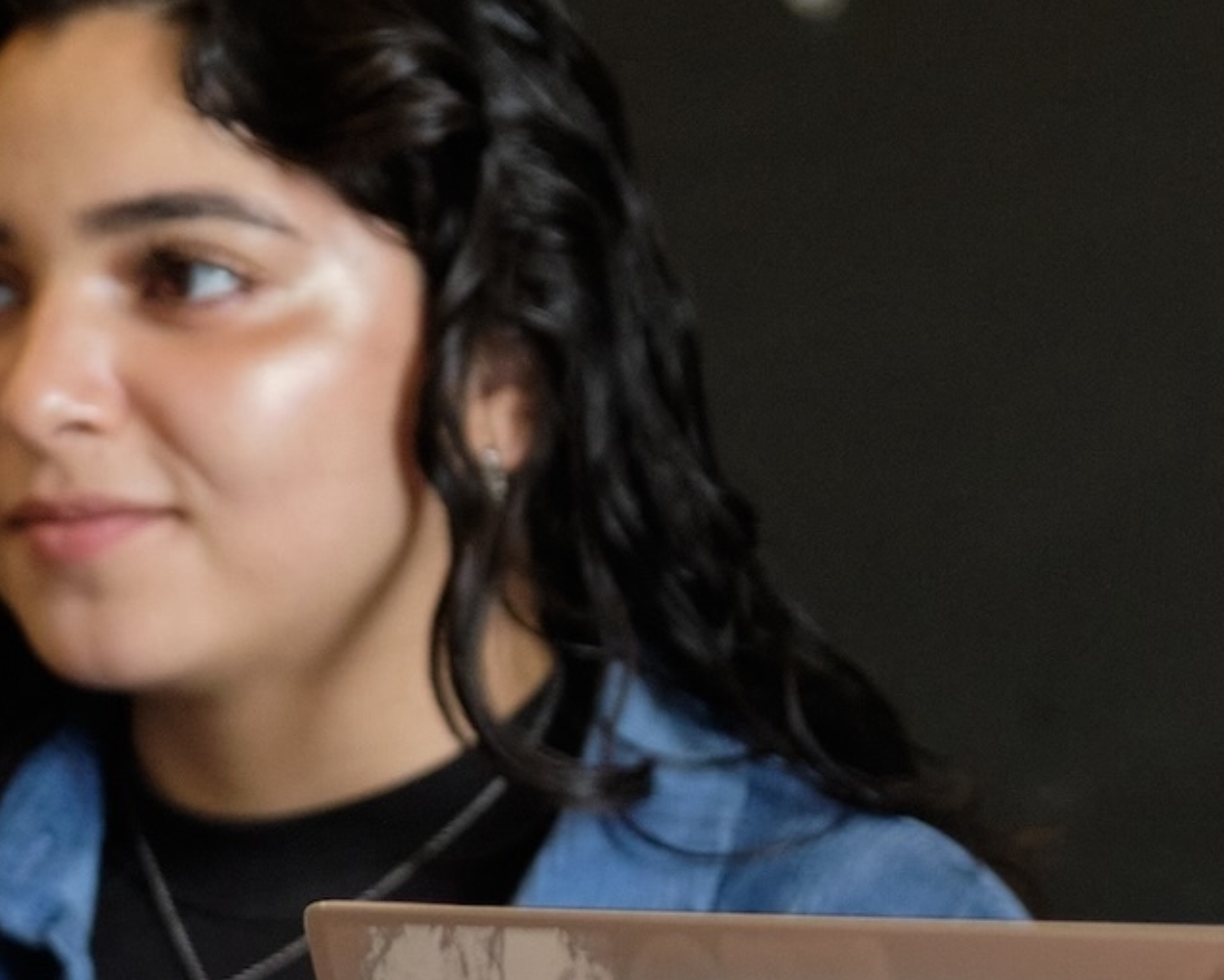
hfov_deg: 7.8
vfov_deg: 6.4
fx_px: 8806
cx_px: 1783
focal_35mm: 243
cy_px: 844
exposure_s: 1/200
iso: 1250
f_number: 2.8
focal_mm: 50
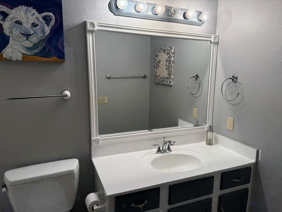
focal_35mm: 24
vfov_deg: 56.8
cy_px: 106
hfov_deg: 71.6
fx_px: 196
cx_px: 141
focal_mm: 6.76
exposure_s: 1/120
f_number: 1.78
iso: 125
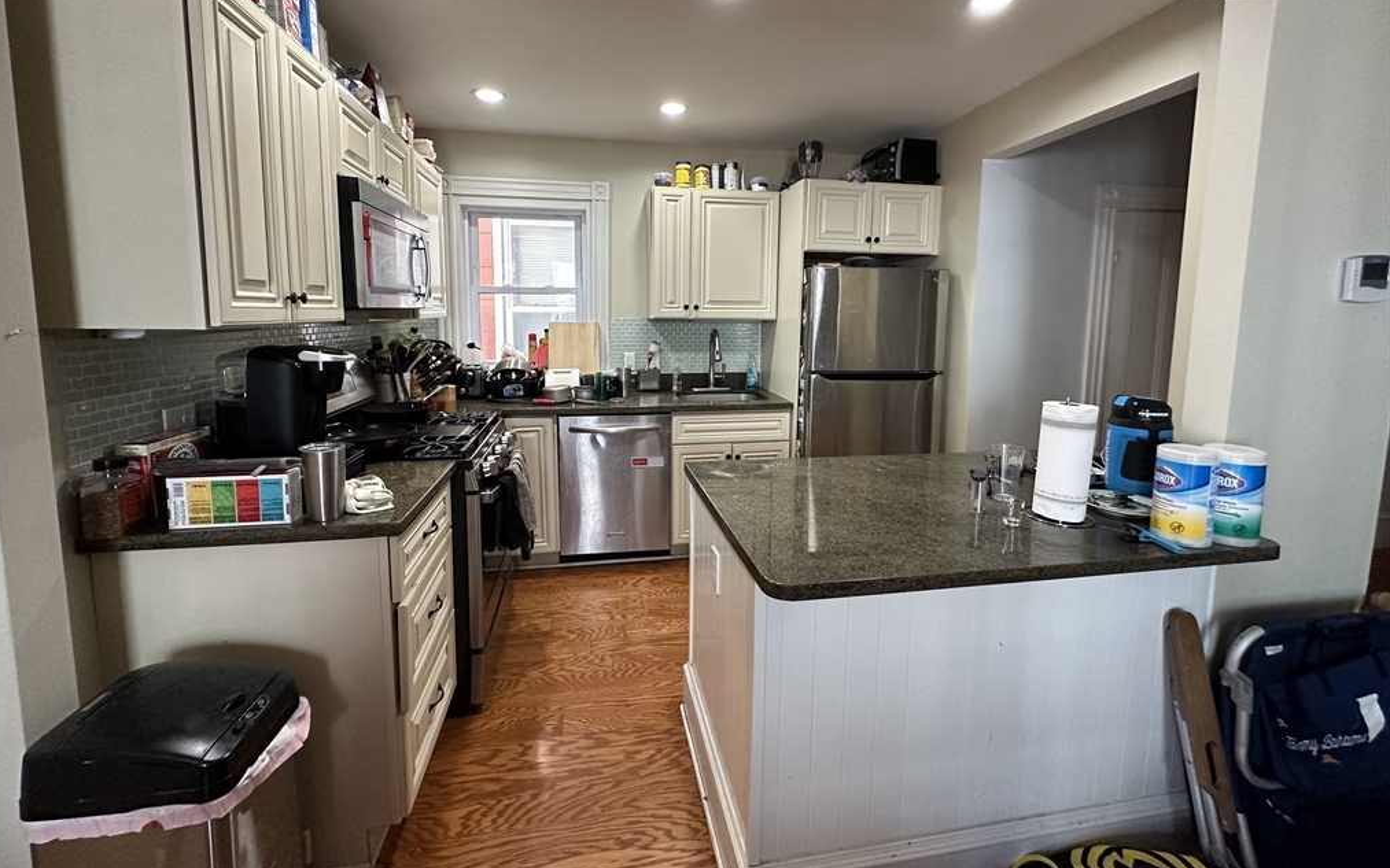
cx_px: 689
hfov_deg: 101.5
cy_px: 367
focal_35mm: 15
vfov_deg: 74.3
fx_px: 568
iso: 320
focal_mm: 2.22
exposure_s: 1/120
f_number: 2.2
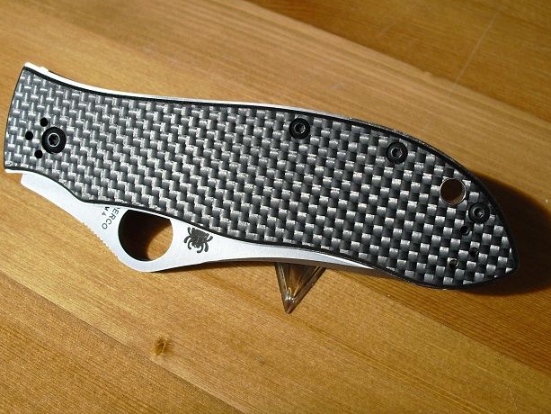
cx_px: 295
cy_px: 194
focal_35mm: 47
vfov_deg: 30.9
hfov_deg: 40.4
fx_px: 748
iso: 100
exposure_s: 1/250
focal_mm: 6.3
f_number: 3.1
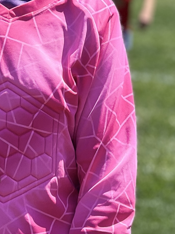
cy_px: 204
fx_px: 2238
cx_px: 45
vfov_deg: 6.0
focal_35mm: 332
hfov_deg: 4.5
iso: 32
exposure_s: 1/471
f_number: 2.8
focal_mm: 9
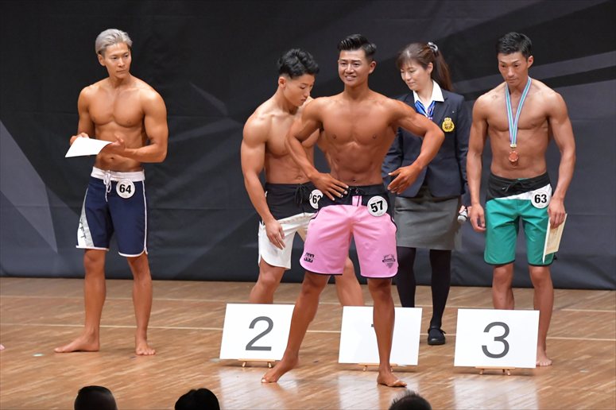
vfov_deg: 5.1
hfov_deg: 7.6
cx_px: 308
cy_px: 205
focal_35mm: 270
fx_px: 4618
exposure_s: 1/400
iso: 8000
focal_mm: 180
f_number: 5.6
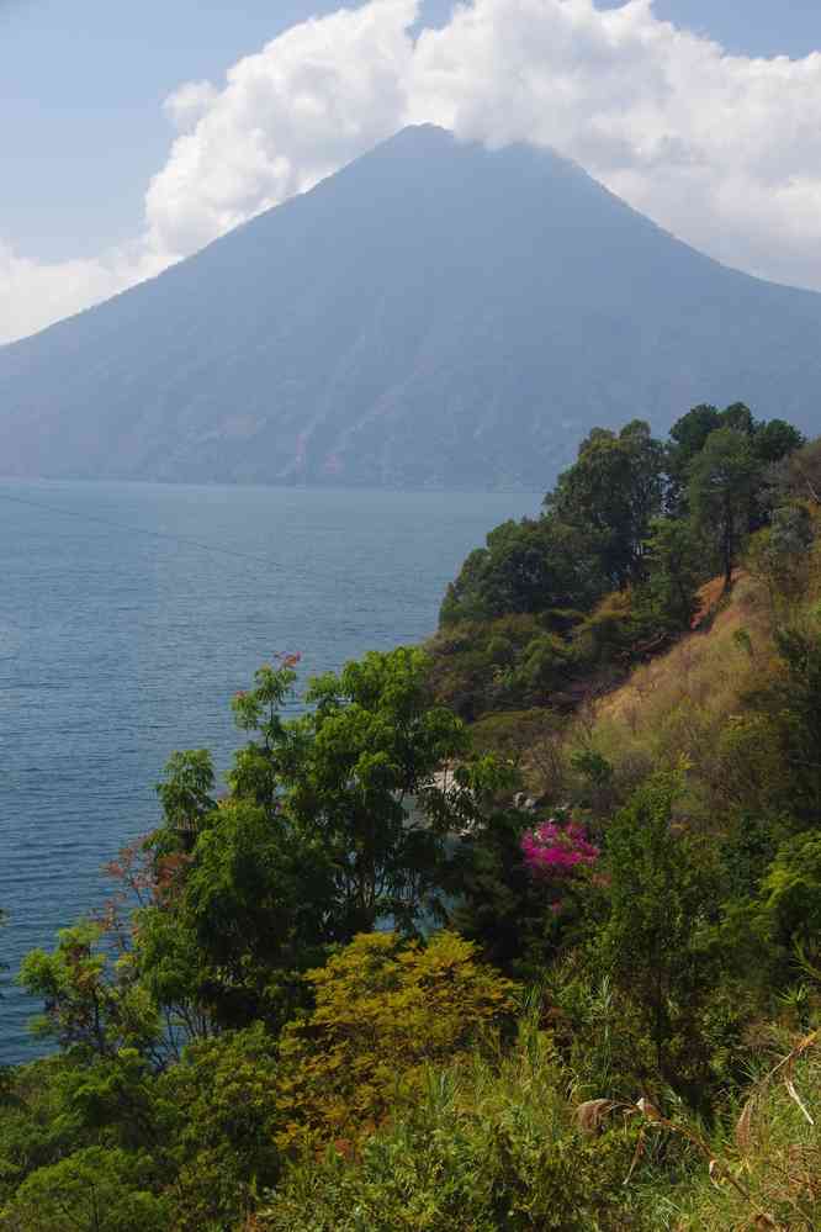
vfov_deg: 31.4
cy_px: 616
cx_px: 410
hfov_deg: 21.2
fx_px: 2189
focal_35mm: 64
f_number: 11
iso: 200
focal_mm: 42.5
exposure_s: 1/100
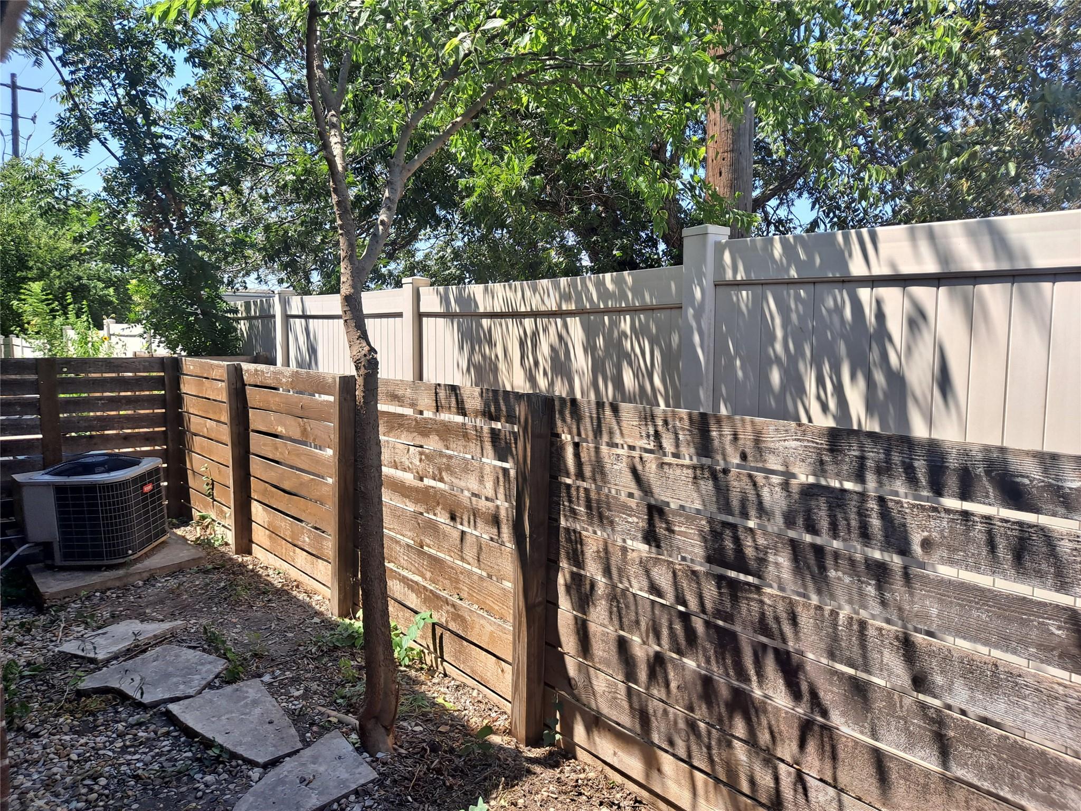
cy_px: 406
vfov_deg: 54.9
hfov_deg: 69.4
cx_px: 540
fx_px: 781
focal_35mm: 25
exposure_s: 1/654
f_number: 2
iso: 32
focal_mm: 4.6
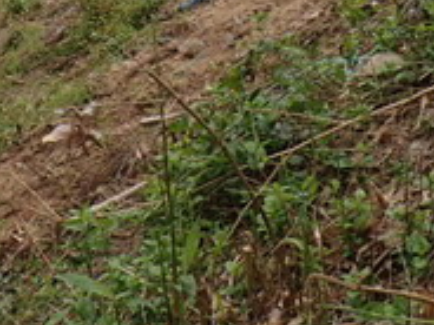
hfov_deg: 22.1
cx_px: 57
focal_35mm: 87
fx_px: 1091
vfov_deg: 15.4
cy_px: -195
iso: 100
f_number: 2.8
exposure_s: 1/500
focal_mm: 4.5
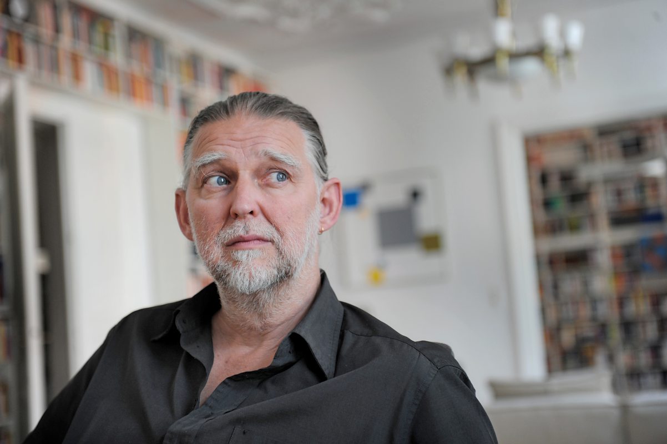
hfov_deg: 32.4
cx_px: 334
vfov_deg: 21.9
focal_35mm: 62
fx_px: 1148
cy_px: 222
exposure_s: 1/250
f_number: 3.2
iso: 800
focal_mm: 62
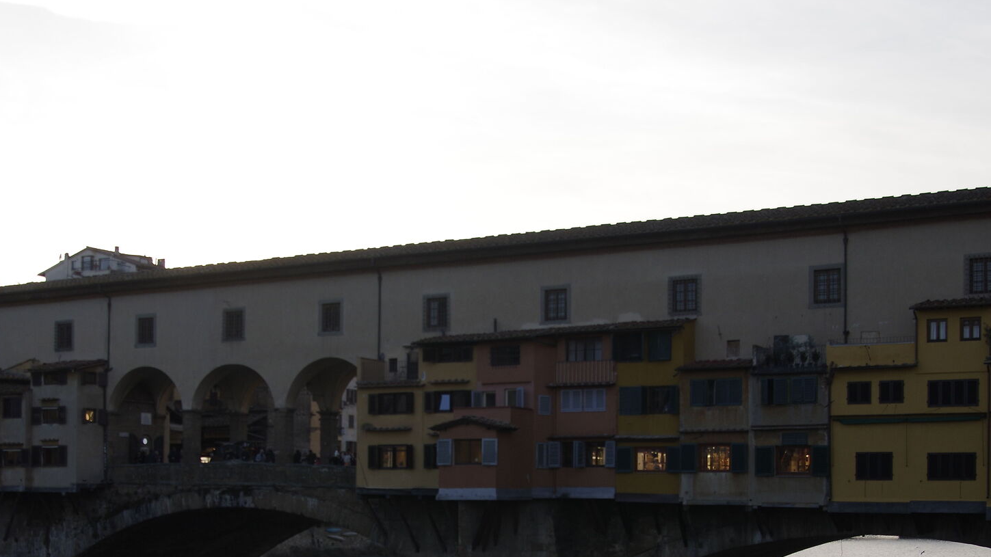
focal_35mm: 52
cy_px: 489
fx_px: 1366
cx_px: 455
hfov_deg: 39.8
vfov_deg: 22.6
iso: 200
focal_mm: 20
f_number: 5
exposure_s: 1/320
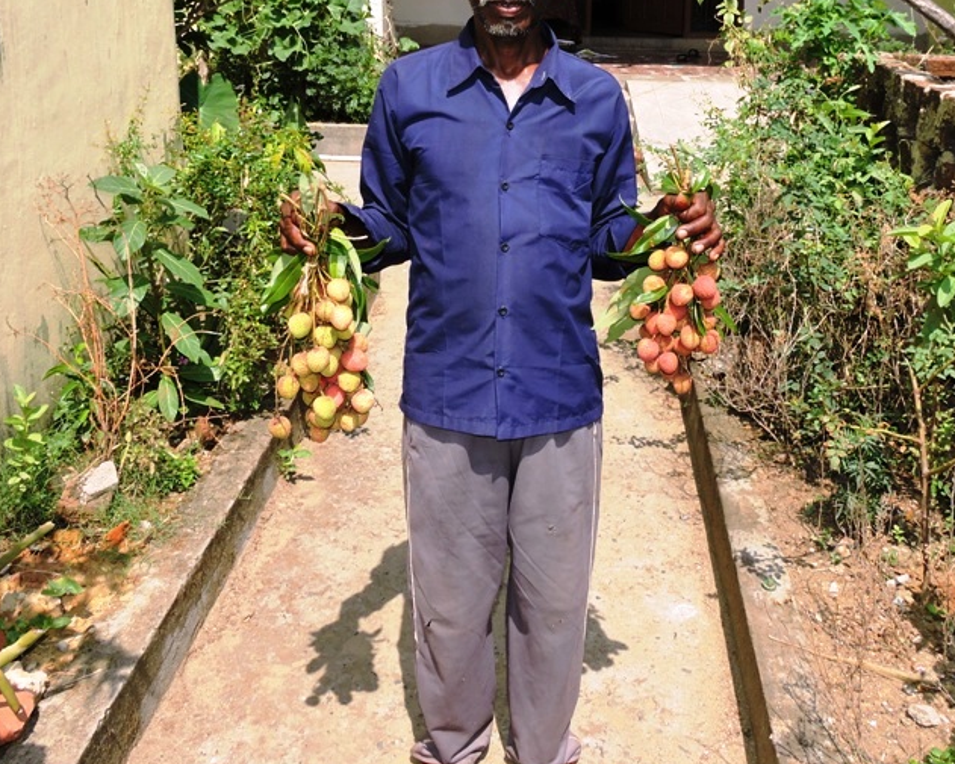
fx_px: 1074
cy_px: 248
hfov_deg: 47.8
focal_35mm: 38
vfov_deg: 38.7
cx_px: 546
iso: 100
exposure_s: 1/800
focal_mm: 4.3
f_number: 3.3
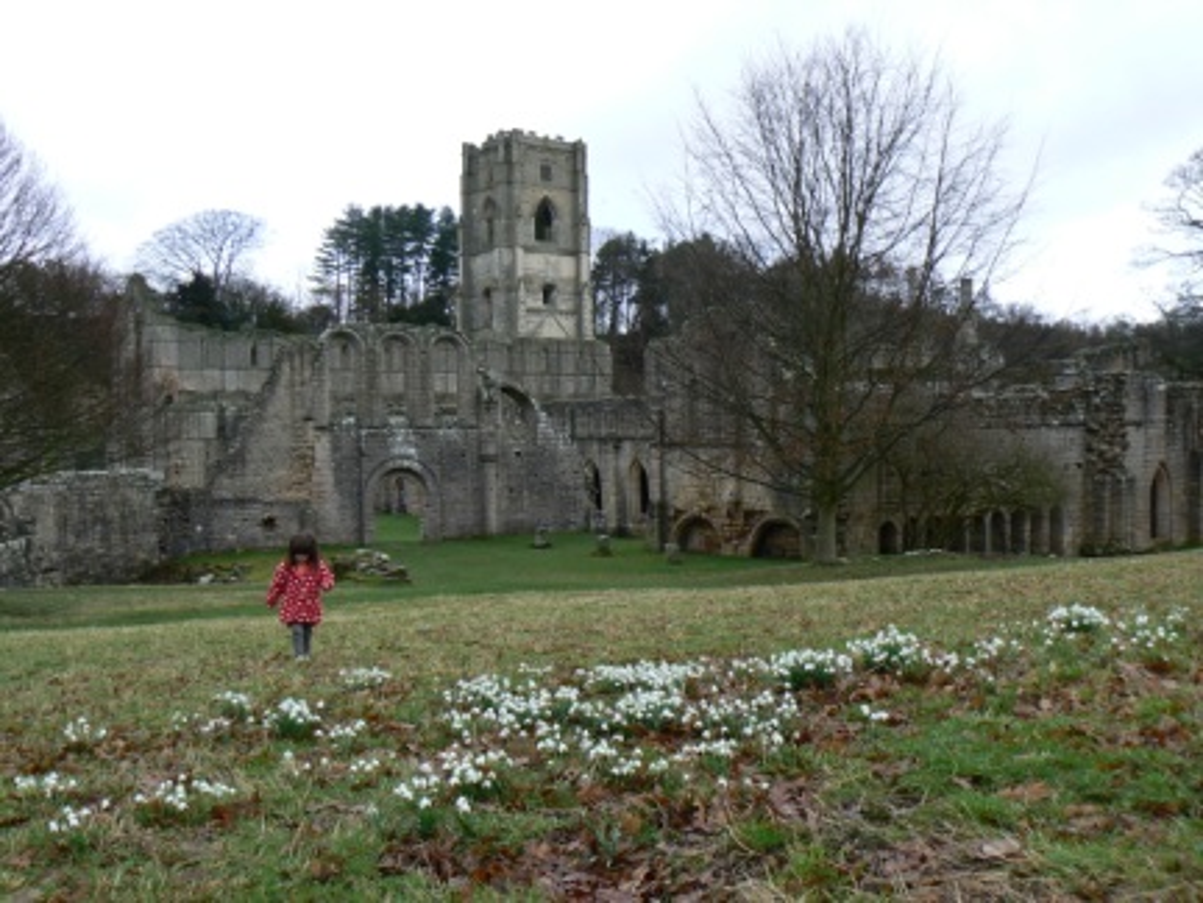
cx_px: 602
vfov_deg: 39.7
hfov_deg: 51.4
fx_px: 1251
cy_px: 452
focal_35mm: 36
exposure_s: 1/125
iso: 80
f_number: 5.6
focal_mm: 6
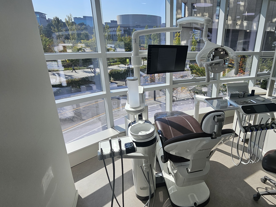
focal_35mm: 21
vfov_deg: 63.4
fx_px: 167
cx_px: 182
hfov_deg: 76.7
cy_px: 108
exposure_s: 1/878
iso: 32
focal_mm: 1.74
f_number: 2.2
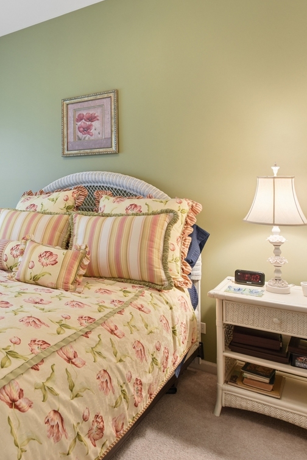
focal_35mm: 30
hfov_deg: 37.8
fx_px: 384
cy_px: 183
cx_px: -14
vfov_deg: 61.4
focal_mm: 14
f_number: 8
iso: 400
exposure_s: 1/30
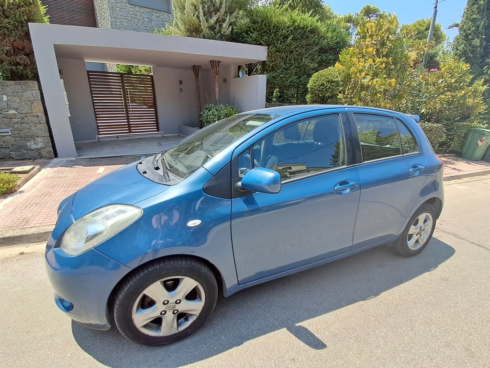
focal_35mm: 16
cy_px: 184
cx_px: 245
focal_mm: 1.64
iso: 40
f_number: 2.2
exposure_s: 1/930
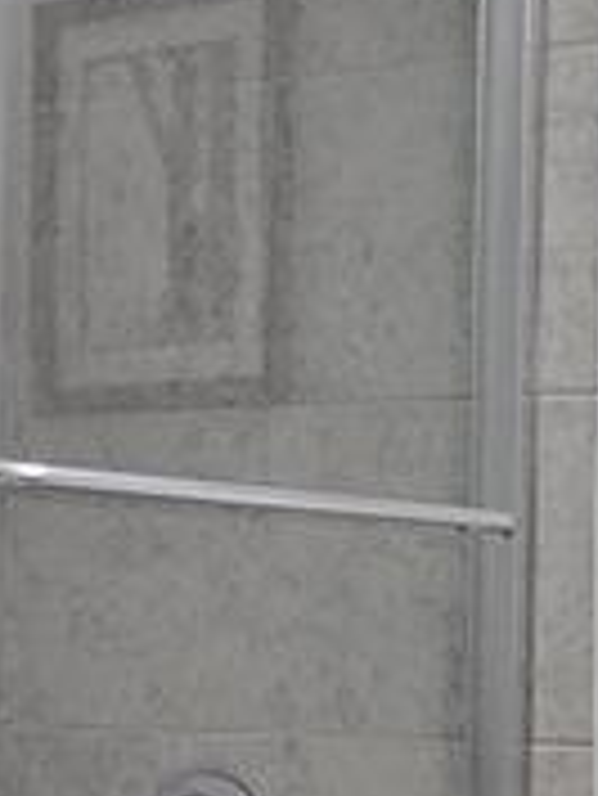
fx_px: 2025
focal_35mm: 88
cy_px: 616
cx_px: 962
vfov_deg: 22.0
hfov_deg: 15.2
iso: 160
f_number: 2.2
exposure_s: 1/60
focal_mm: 2.2
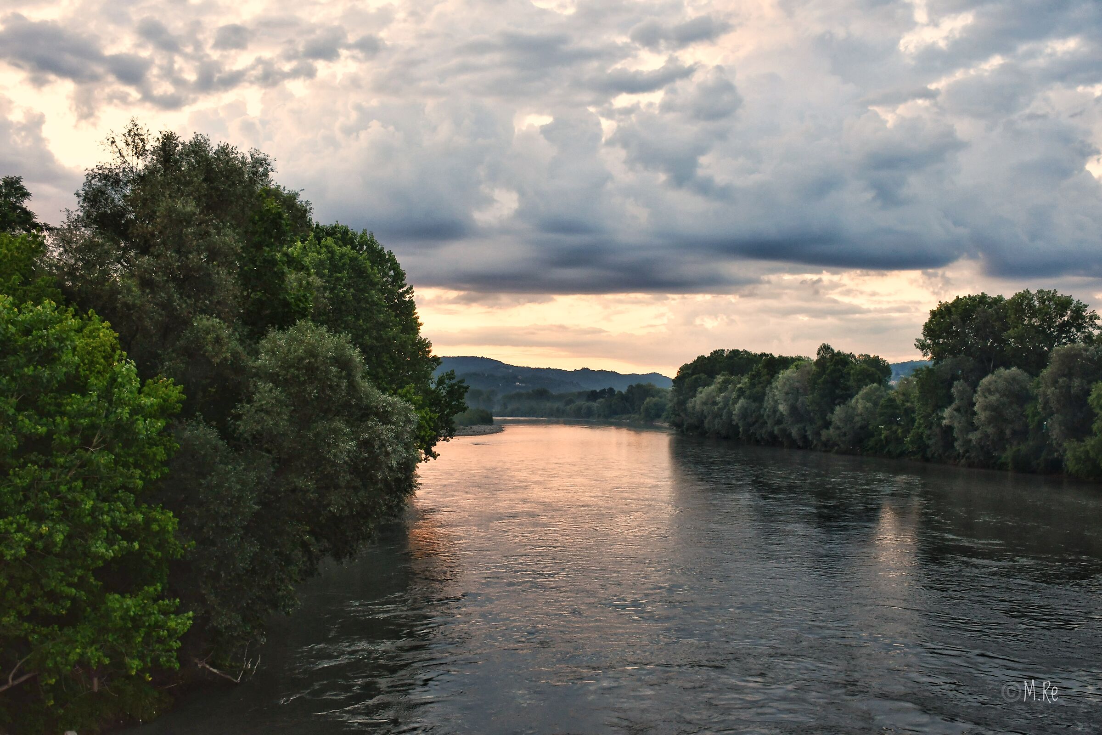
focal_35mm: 36
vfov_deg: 36.9
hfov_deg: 53.1
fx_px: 1102
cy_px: 368
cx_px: 551
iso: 640
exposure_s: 1/40
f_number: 5
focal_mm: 24
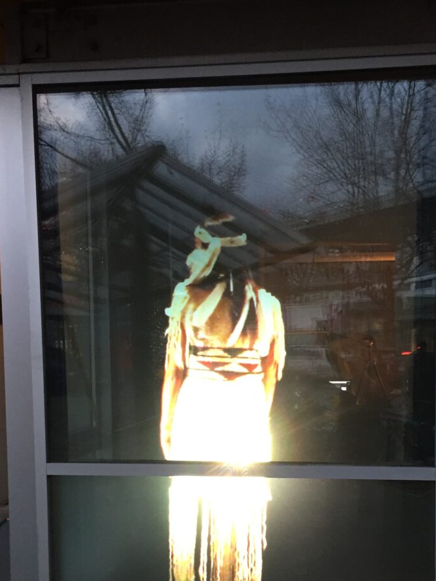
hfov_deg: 32.1
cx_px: 263
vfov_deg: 41.3
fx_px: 755
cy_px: 406
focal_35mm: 45
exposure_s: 1/30
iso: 100
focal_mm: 4.15
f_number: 2.2
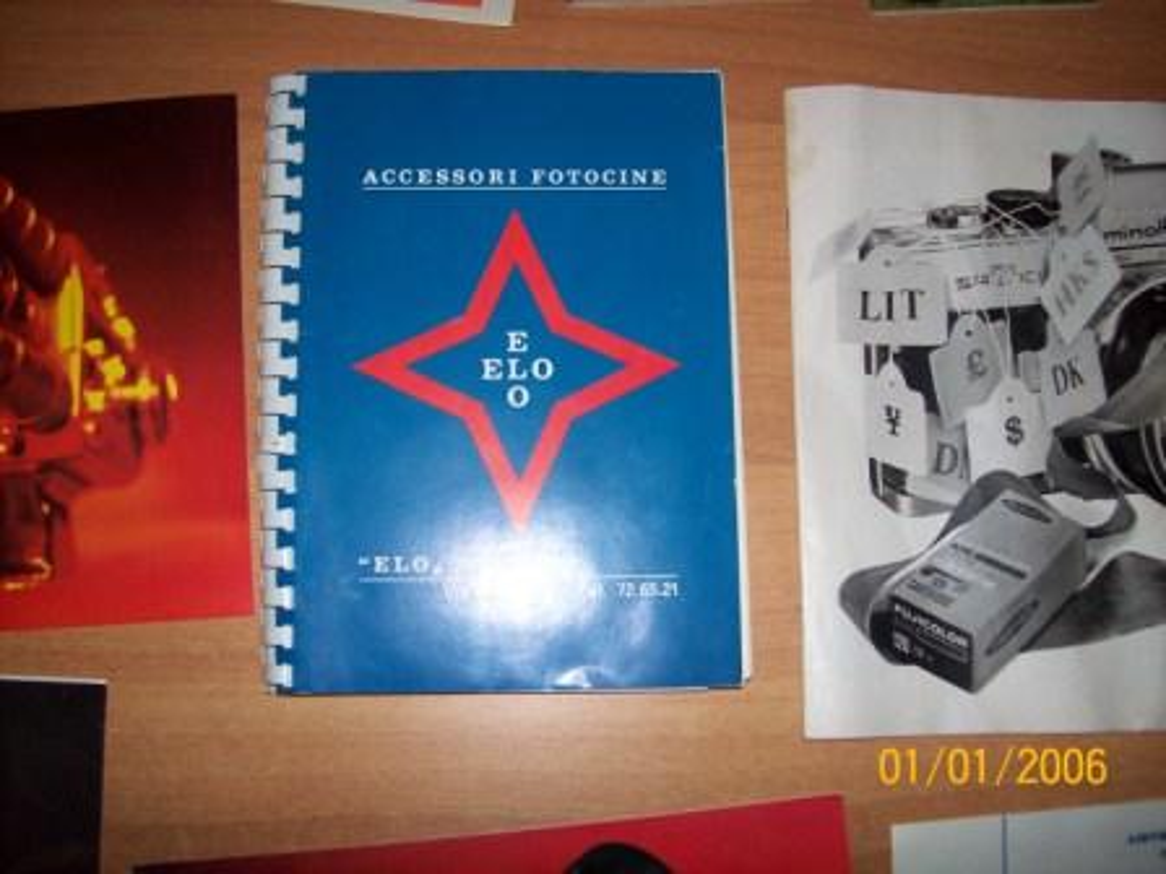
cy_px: 437
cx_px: 583
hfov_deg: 51.4
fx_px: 1213
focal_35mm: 36
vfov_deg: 39.7
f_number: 2.7
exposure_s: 1/64
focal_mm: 6
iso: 80
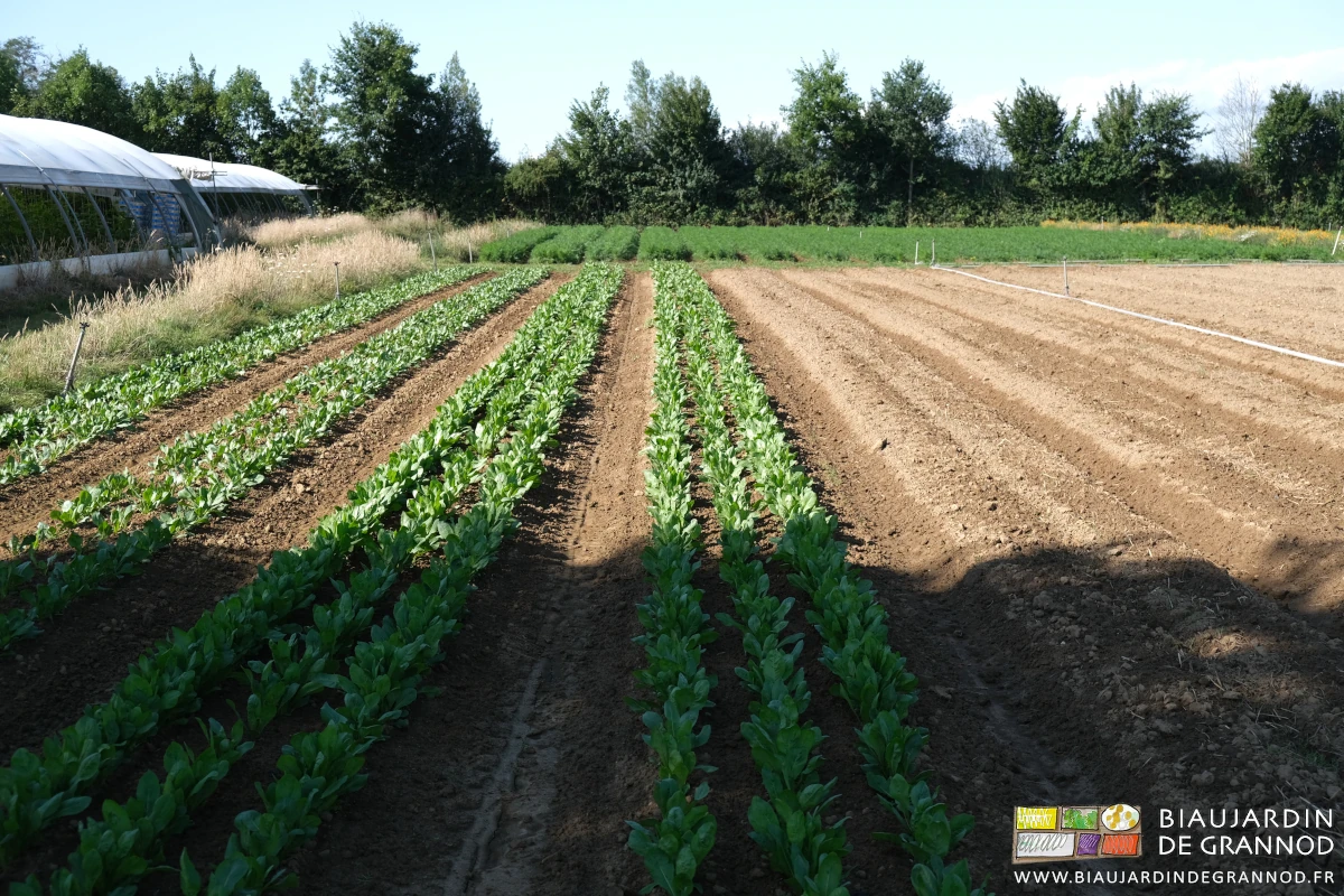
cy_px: 448
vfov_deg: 31.2
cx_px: 672
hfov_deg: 45.4
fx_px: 1605
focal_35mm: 43
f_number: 3.6
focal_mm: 28.9
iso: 100
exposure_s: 1/500
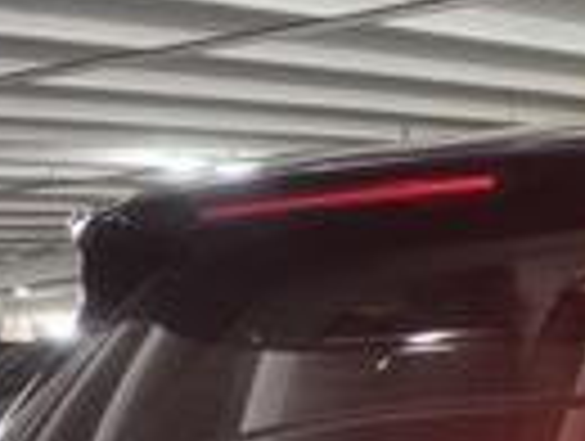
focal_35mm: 89
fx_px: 1507
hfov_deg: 18.9
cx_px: 918
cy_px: 792
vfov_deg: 14.6
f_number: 1.8
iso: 448
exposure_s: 1/12
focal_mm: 6.4
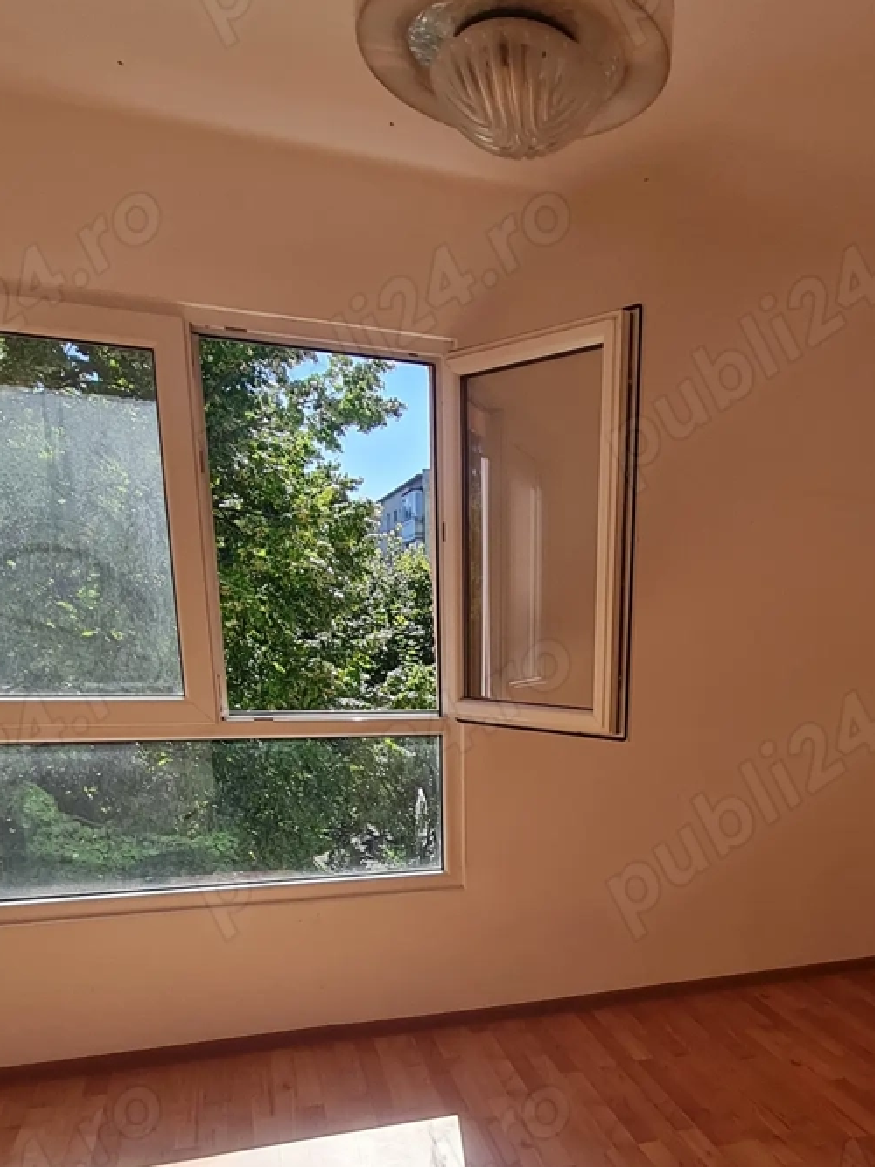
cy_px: 873
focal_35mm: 26
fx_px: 877
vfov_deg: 63.4
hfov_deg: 52.0
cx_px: 586
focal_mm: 1.74
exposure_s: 1/834
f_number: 2.2
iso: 50
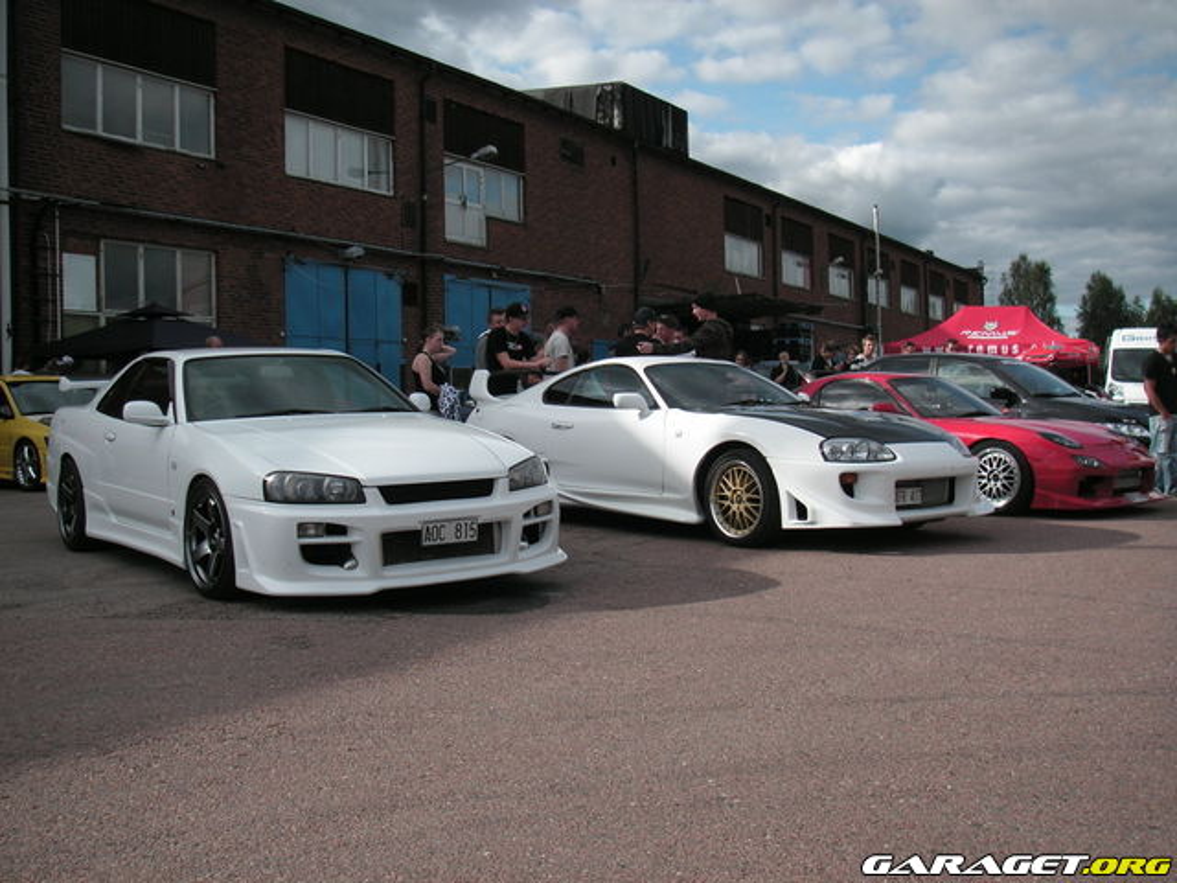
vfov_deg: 37.7
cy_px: 442
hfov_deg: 49.0
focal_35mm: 38
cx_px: 588
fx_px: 1292
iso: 50
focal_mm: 6.3
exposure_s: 1/750
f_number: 3.3
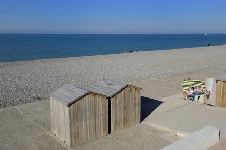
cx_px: 113
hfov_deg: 54.5
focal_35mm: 35
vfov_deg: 37.8
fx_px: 220
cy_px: 75
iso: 200
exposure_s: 1/200
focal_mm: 35
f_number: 14
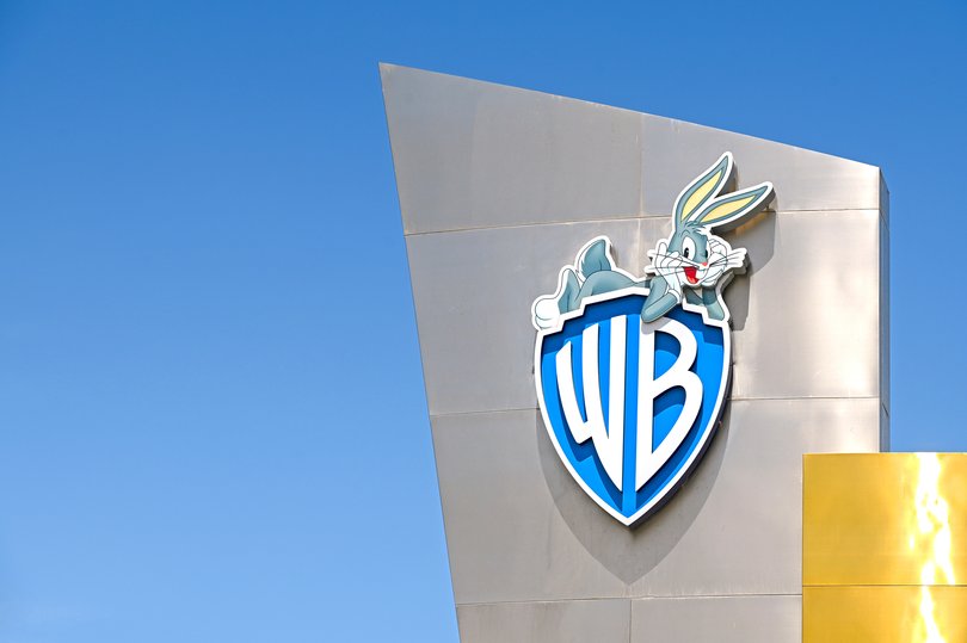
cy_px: 322
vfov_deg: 11.8
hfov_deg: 17.7
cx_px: 484
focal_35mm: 116
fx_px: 3114
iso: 200
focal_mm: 116
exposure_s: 1/1600
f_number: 10
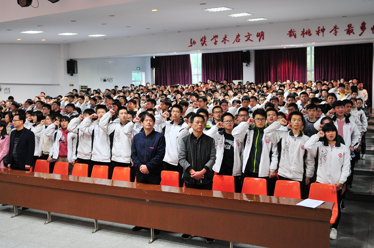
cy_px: 124
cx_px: 187
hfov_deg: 53.2
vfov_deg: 36.8
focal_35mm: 36
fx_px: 374
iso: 500
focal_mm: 24
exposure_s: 1/30
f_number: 2.8
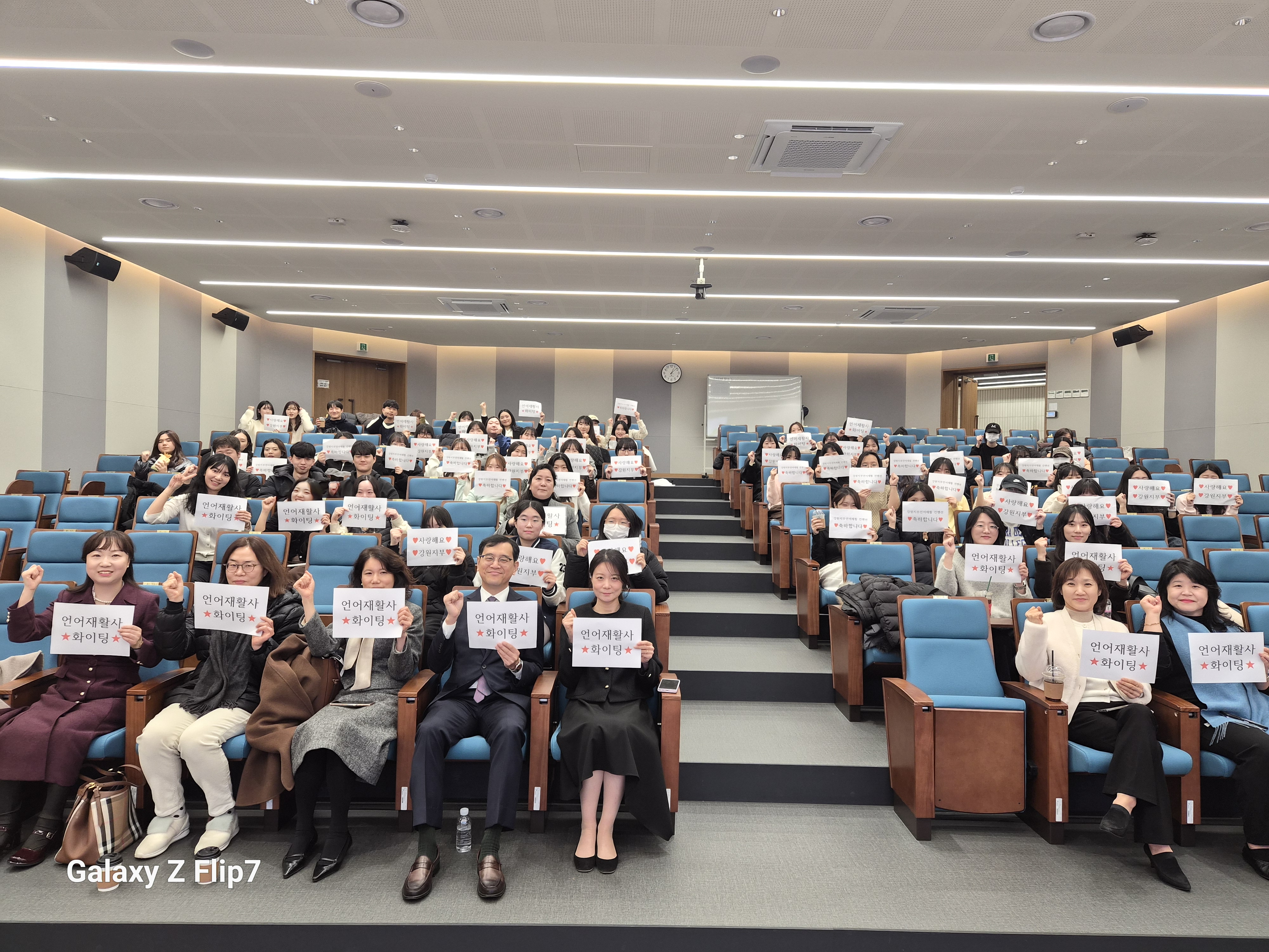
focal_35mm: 23
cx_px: 634
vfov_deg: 58.9
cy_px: 476
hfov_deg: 73.9
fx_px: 843
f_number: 1.8
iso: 160
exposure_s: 1/120
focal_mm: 5.4
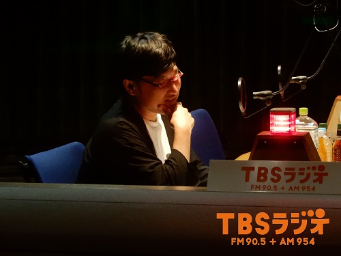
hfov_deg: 13.2
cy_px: 128
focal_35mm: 150
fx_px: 1478
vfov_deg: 9.9
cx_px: 170
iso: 1600
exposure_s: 1/60
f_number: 5.6
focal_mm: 26.8
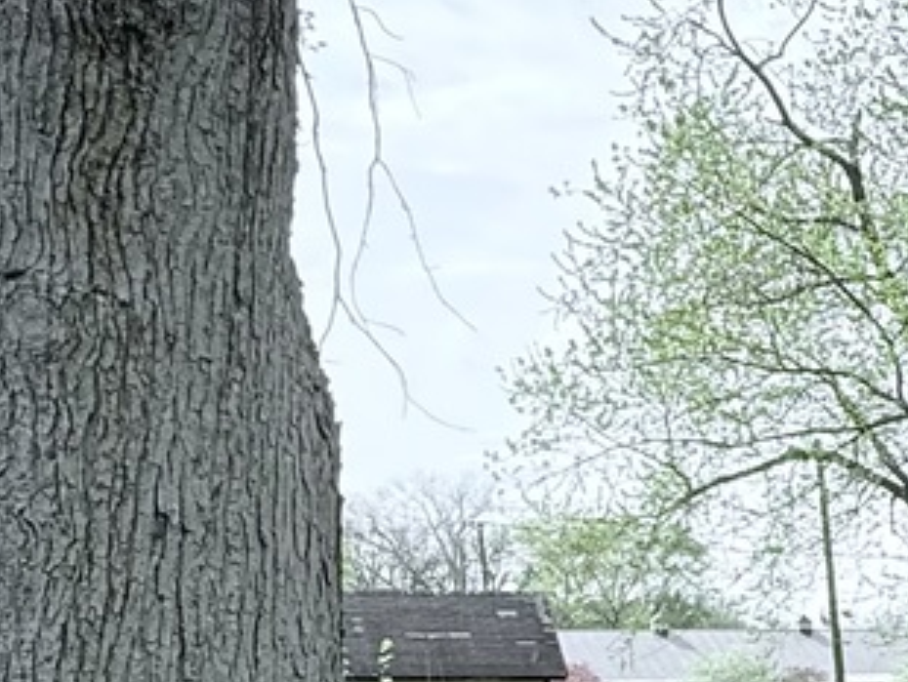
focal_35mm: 65
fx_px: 1706
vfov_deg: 21.6
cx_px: 1391
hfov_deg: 23.4
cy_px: 732
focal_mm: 2.22
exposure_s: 1/1068
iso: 64
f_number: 2.2
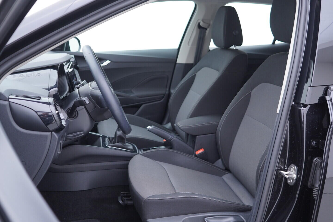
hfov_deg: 53.1
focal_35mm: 36
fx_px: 333
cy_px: 111
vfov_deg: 36.9
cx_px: 166
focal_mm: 24
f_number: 2.8
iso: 200
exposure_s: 1/40
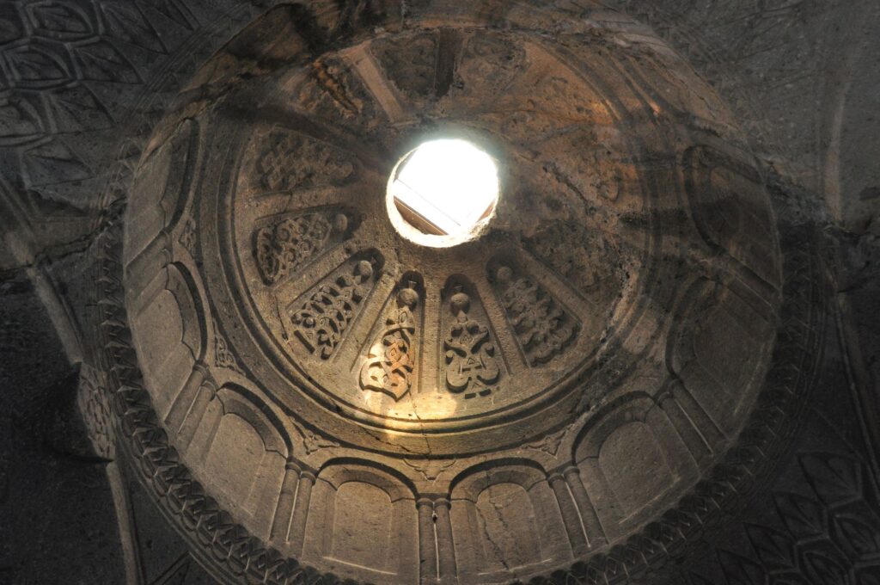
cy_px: 292
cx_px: 440
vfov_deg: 31.8
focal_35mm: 42
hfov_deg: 46.5
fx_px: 1025
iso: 800
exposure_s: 1/60
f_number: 4
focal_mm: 28
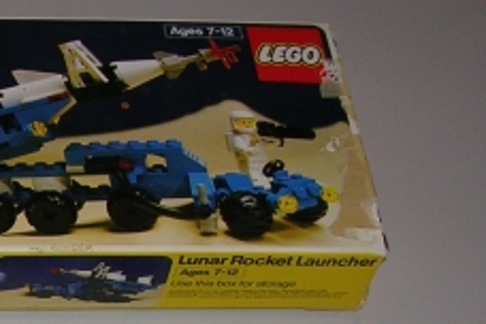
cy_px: 469
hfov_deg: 17.4
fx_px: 1498
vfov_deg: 11.9
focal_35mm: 111
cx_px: -128
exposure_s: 1/60.1
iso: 50
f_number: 2.8
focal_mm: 5.8
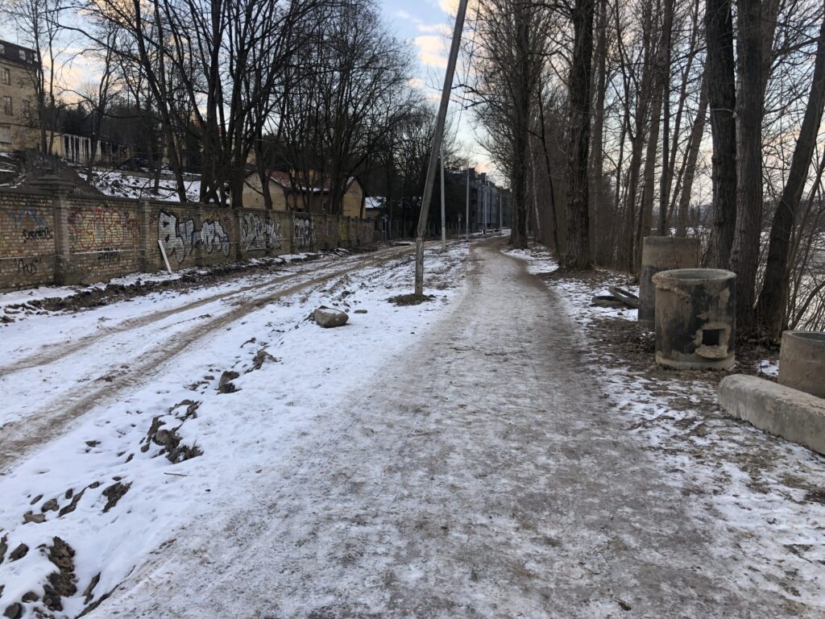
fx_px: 667
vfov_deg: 49.7
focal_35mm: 28
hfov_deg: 63.4
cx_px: 412
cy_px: 310
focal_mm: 4
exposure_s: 1/167
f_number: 1.8
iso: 20
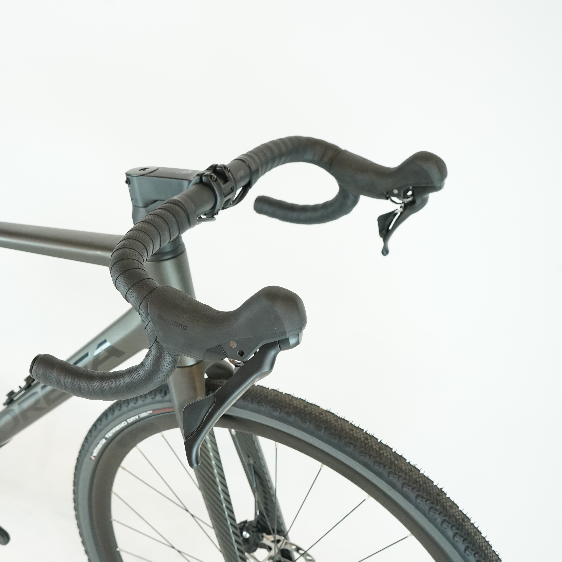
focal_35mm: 41
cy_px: 280
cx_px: 163
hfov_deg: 40.1
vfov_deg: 40.9
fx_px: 753
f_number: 6.3
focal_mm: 32
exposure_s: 1/200
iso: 2500
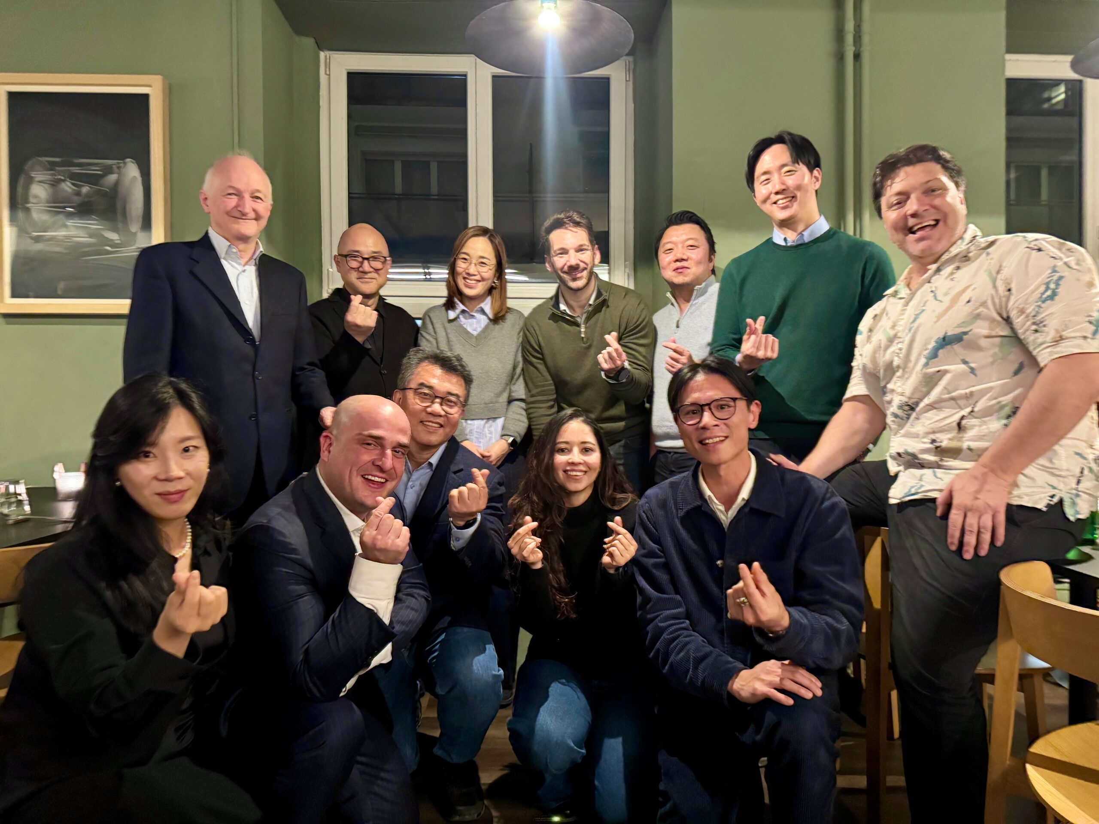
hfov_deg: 71.6
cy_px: 412
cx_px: 550
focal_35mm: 24
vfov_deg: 56.8
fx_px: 762
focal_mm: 6.76
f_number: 1.78
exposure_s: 1/33
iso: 800
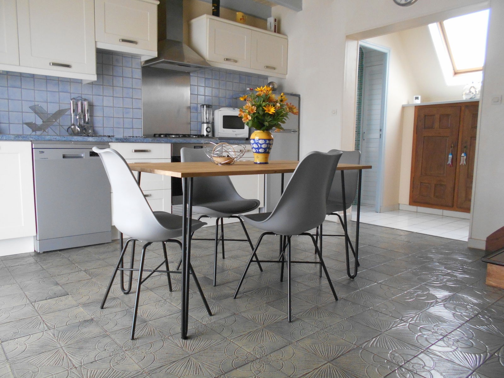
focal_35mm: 26
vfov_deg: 53.1
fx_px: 379
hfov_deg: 67.3
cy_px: 189
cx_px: 252
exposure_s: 1/30
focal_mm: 4.6
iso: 400
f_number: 3.2
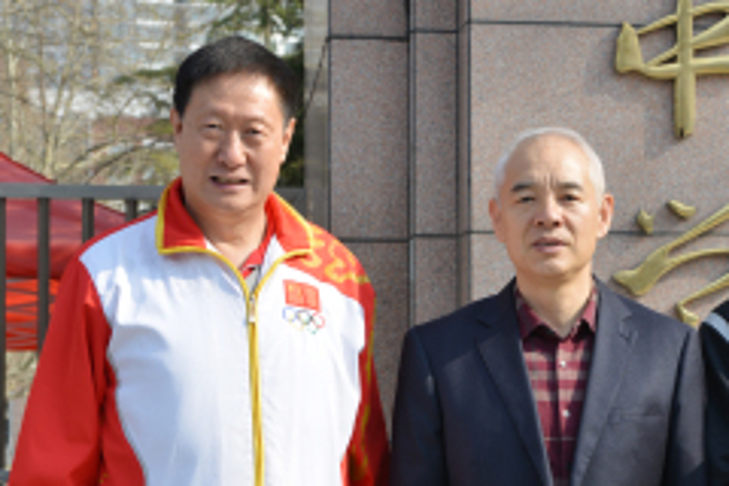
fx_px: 2612
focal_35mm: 129
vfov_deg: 10.6
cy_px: 387
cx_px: 565
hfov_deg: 15.8
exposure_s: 1/125
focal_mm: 62
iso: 100
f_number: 8
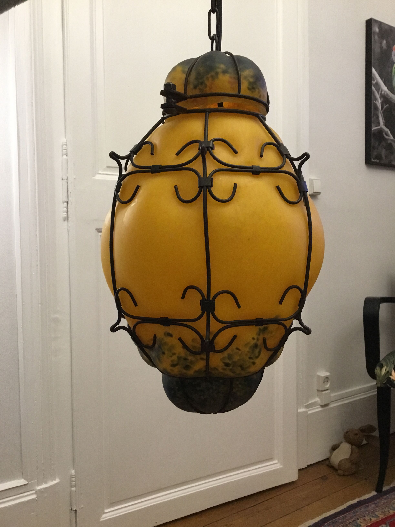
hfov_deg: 45.4
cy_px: 264
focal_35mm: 31
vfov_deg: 58.4
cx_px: 198
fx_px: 472
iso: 200
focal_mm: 3.3
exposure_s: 1/33
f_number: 2.4
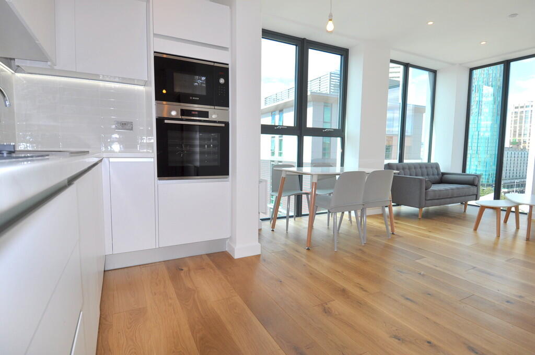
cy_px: 178
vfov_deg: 67.2
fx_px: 267
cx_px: 268
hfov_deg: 90.1
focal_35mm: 18
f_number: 6.3
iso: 200
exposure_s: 1/200
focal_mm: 12
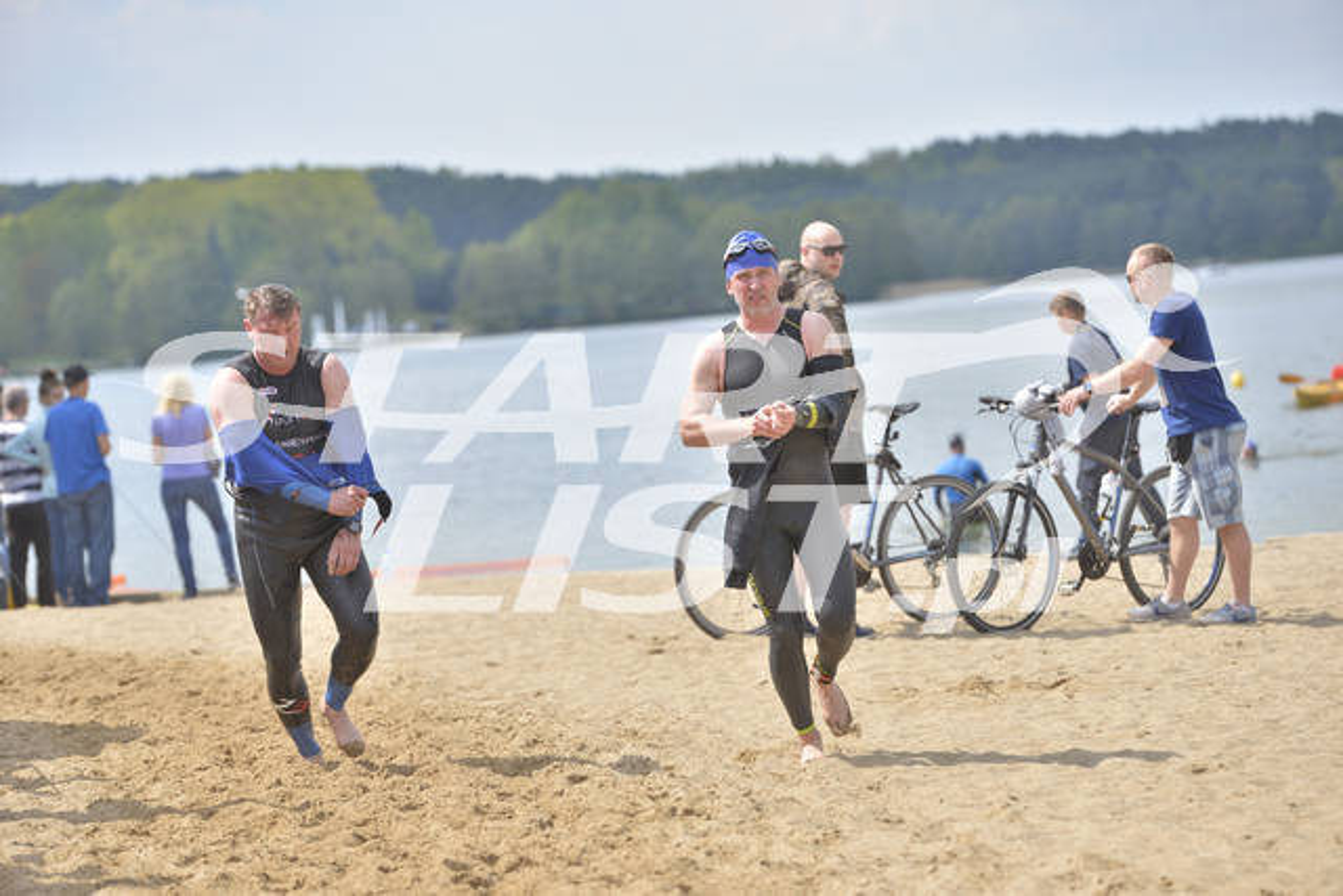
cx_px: 672
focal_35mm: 135
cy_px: 448
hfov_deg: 15.2
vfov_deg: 10.2
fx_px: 5037
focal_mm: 135
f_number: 4
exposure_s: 1/2000
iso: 200
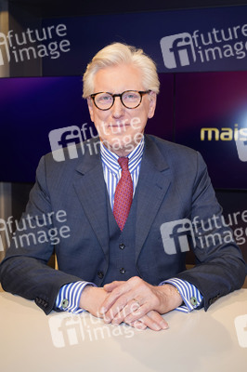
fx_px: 433
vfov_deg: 46.4
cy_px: 186
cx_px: 124
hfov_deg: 31.8
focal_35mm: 42
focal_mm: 42
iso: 2000
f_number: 5.6
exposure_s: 1/160
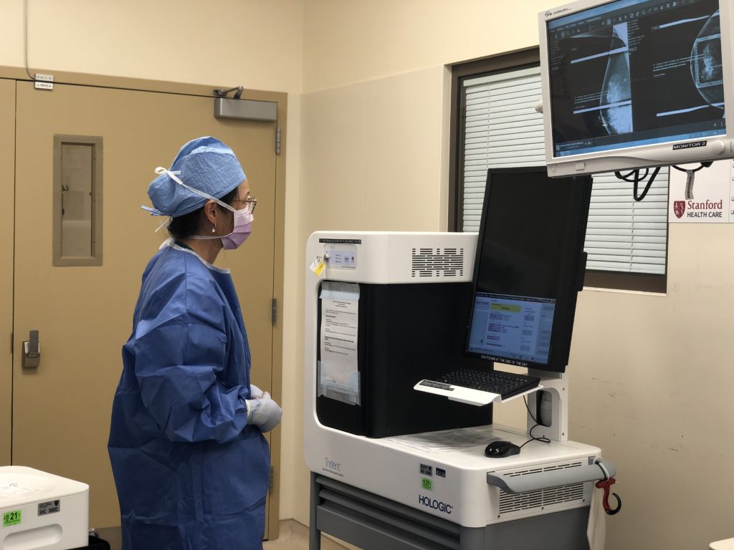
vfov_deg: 28.0
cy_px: 275
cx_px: 367
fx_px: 1103
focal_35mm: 52
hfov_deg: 36.8
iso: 40
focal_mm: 6
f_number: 2.4
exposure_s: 1/60
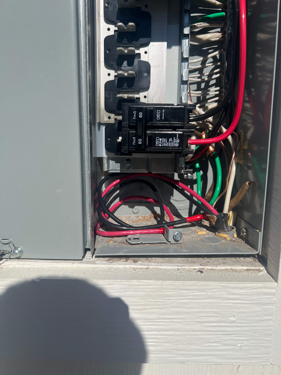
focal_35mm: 26
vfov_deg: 67.3
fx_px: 281
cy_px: 188
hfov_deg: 53.1
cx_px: 140
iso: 50
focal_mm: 5.7
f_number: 1.5
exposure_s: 1/10309
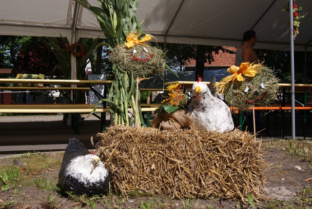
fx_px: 338
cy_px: 104
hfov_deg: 49.5
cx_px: 156
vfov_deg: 34.3
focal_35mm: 39
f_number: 9
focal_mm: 26
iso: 100
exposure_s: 1/250
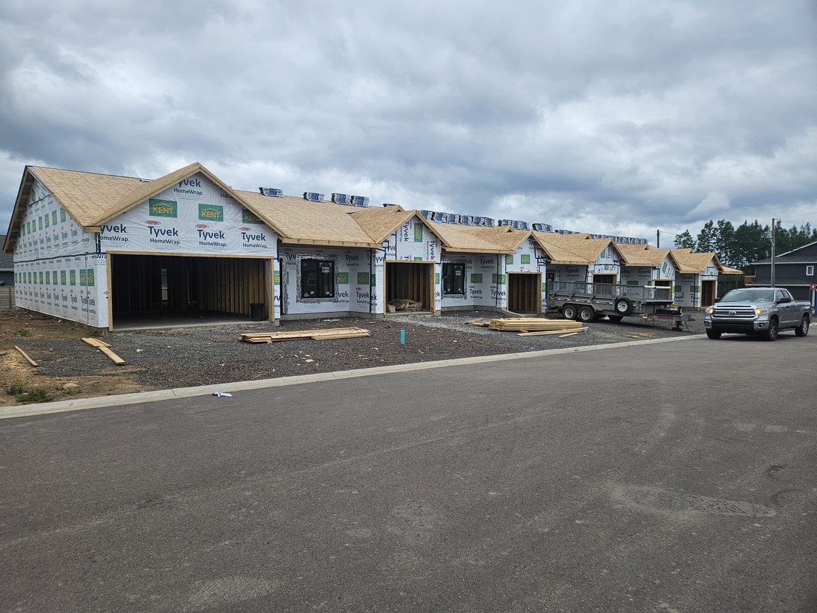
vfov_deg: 58.9
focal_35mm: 23
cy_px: 306
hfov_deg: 73.9
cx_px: 408
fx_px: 543
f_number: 1.8
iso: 25
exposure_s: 1/1129
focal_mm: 5.4
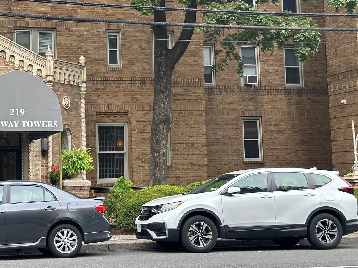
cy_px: 93
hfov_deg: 25.1
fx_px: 796
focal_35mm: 77
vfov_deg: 19.1
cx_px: 98
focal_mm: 6.86
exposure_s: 1/317
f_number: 1.78
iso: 64
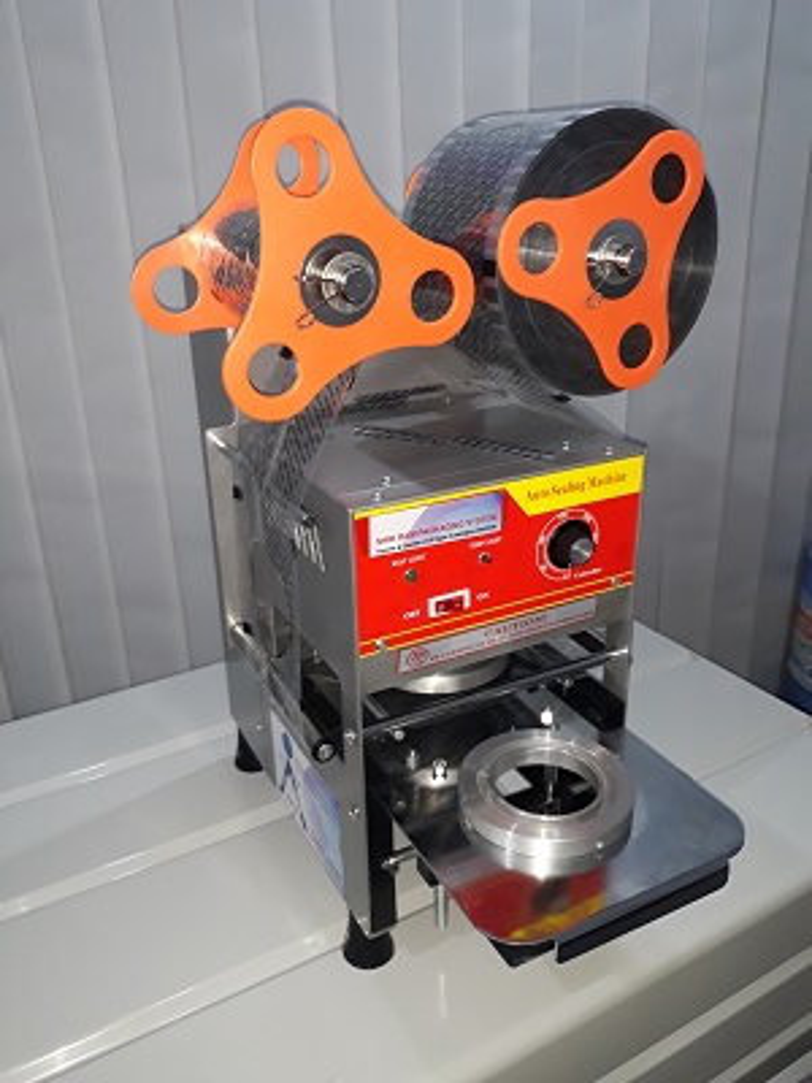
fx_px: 844
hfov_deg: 51.4
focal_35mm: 27
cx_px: 406
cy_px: 542
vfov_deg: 65.3
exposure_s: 1/50
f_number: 1.7
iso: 125
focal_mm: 3.71
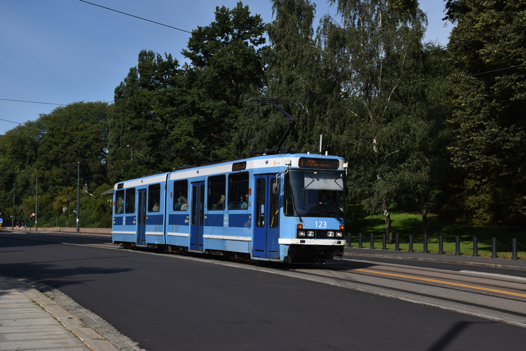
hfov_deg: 35.0
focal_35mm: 57
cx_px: 263
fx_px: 833
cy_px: 176
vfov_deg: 23.8
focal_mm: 38
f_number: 7.1
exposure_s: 1/640
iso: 100
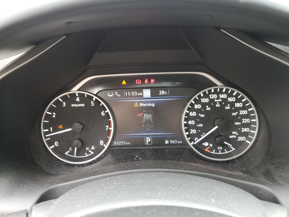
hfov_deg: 67.3
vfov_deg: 53.1
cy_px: 108
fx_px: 217
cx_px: 144
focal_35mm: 26
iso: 112
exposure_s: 1/60.2
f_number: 1.5
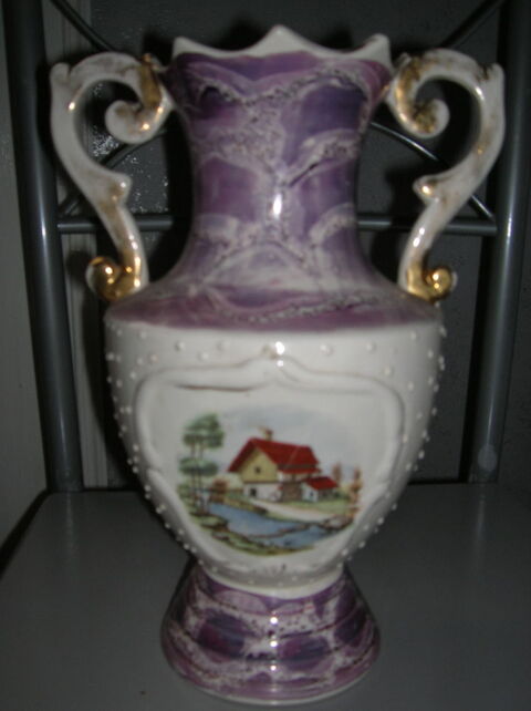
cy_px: 356
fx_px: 738
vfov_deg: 51.4
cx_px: 266
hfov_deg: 39.6
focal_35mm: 36
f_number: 2.9
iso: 50
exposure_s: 1/60.1
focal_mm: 6
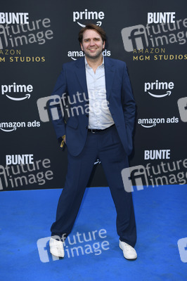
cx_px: 94
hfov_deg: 28.0
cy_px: 140
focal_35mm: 48
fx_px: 375
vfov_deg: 41.1
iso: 400
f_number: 4
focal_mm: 48
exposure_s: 1/500
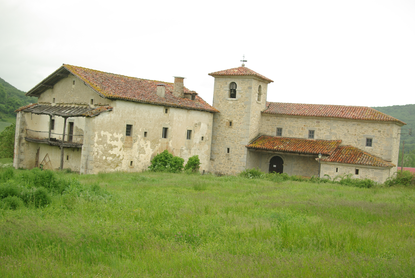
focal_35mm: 46
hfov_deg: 42.3
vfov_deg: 29.0
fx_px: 537
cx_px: 208
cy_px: 139
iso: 200
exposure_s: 1/180
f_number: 5.6
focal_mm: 31
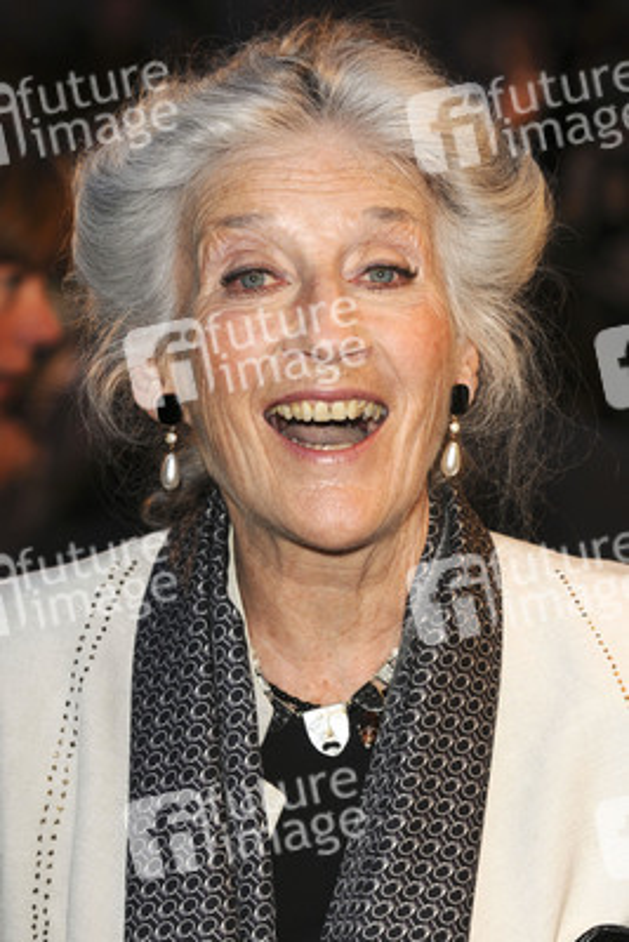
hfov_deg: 9.2
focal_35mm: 150
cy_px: 471
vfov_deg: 13.7
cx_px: 314
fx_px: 3928
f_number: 5
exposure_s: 1/160
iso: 400
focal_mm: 100
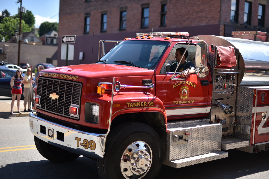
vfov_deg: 27.0
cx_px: 134
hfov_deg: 39.6
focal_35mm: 50
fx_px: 374
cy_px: 90
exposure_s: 1/4000
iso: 100
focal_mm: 50
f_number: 1.4
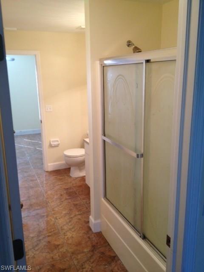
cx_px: 102
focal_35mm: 35
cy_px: 136
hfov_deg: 40.7
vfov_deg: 52.6
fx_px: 275
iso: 80
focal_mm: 4.28
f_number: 2.4
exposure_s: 1/20
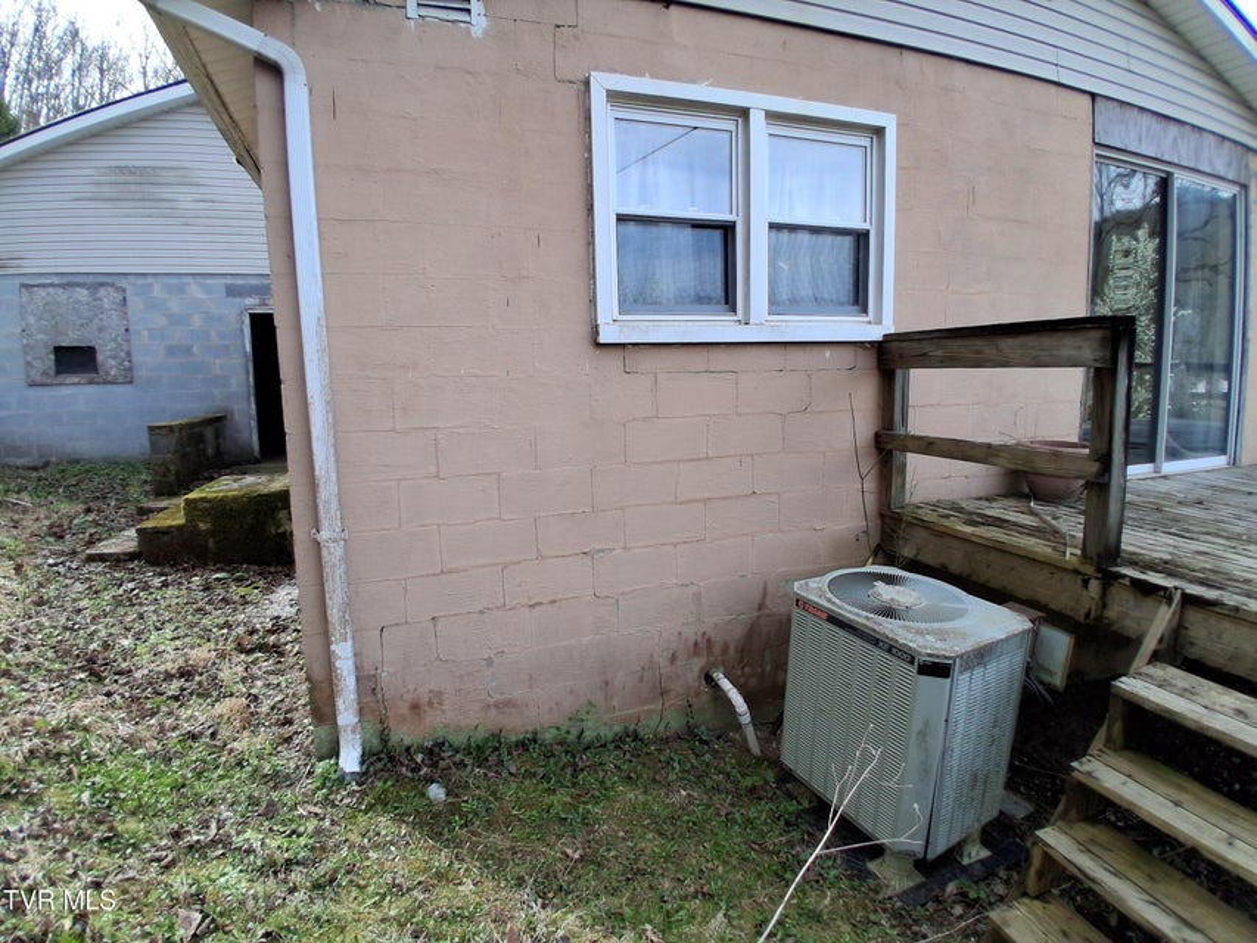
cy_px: 472
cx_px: 628
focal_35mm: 17
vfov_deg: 74.7
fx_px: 617
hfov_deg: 91.0
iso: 50
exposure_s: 1/215
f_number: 2.2
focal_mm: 1.4
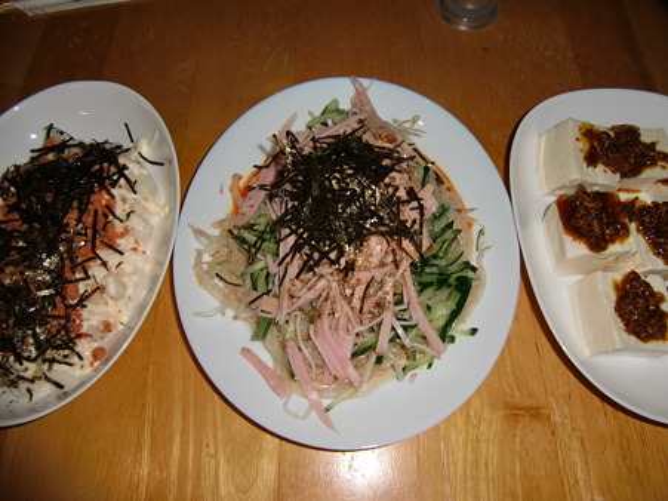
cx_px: 334
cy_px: 250
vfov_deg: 56.8
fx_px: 463
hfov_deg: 71.6
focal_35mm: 24
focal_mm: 4.3
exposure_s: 1/25
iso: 64
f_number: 3.2
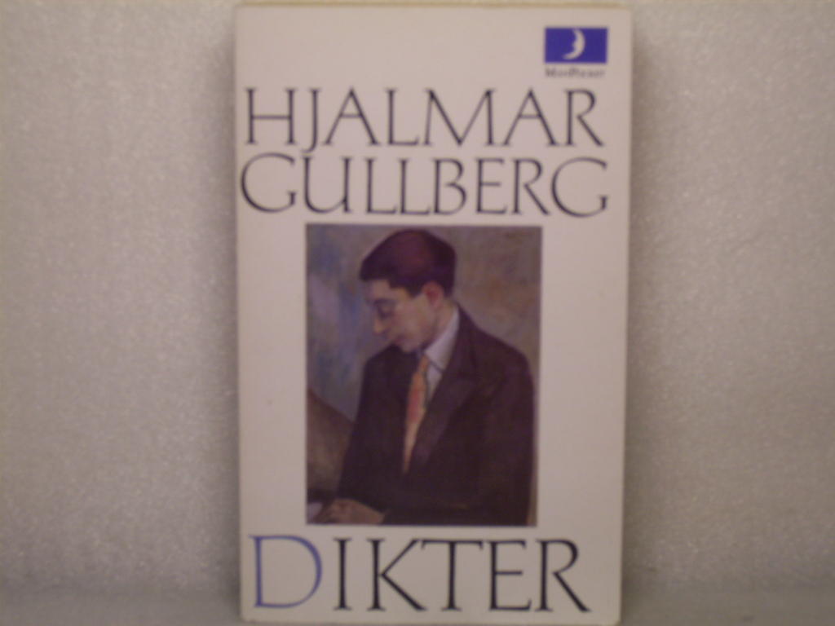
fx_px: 2485
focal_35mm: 103
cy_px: 313
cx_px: 418
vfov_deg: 14.4
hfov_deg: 19.1
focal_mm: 17.1
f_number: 4.8
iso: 80
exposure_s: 1/4
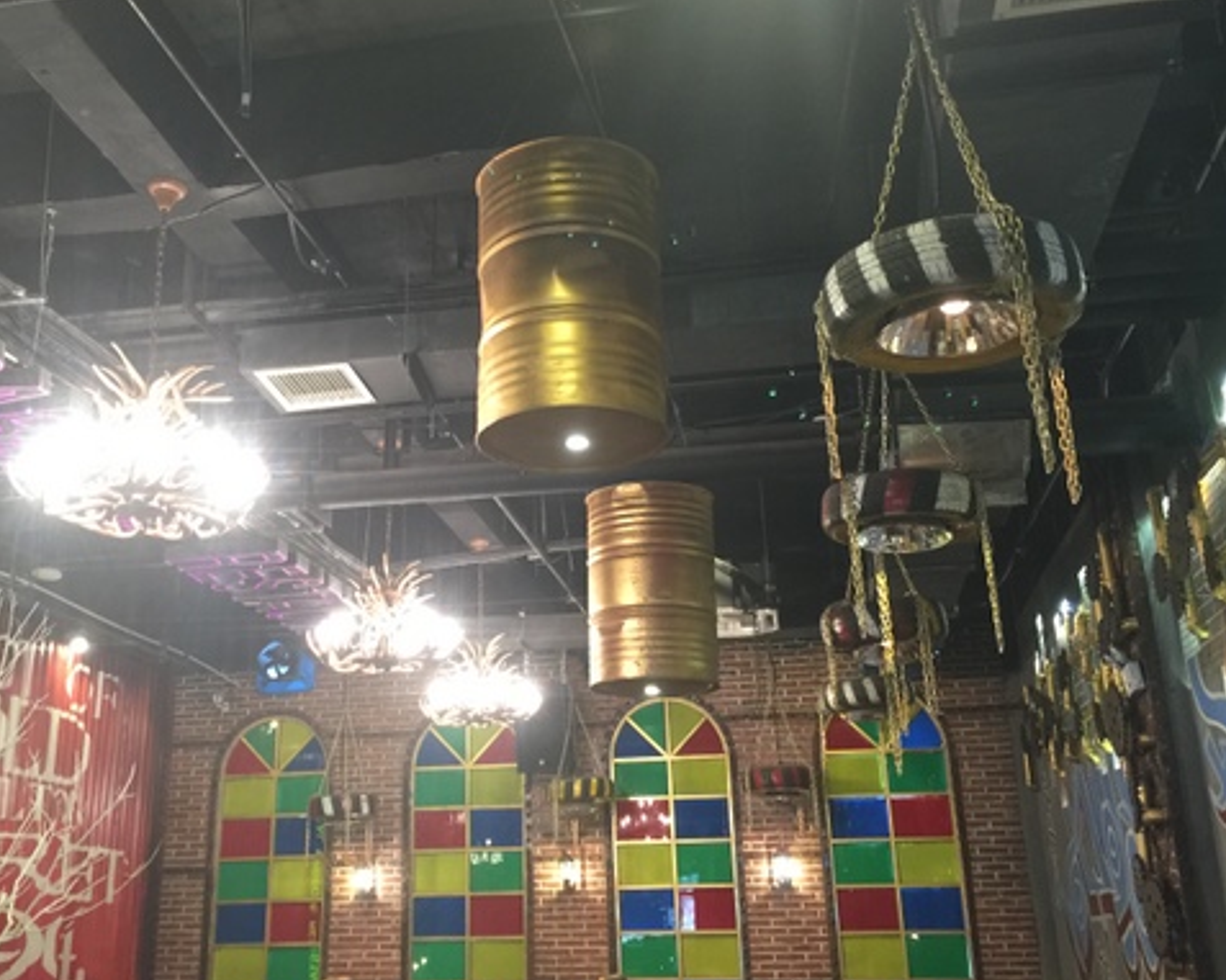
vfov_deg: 39.1
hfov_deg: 47.8
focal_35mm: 38
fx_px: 1378
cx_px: 529
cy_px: 440
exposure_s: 1/10
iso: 125
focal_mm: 4.15
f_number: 2.2
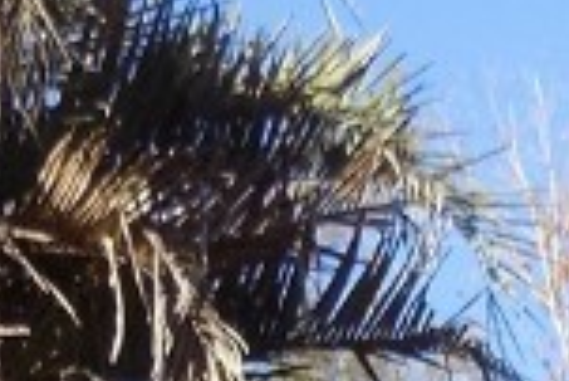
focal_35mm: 162
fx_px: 2563
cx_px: 874
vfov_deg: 7.1
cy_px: 1317
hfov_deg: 12.0
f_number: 3.1
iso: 80
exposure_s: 1/400
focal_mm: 4
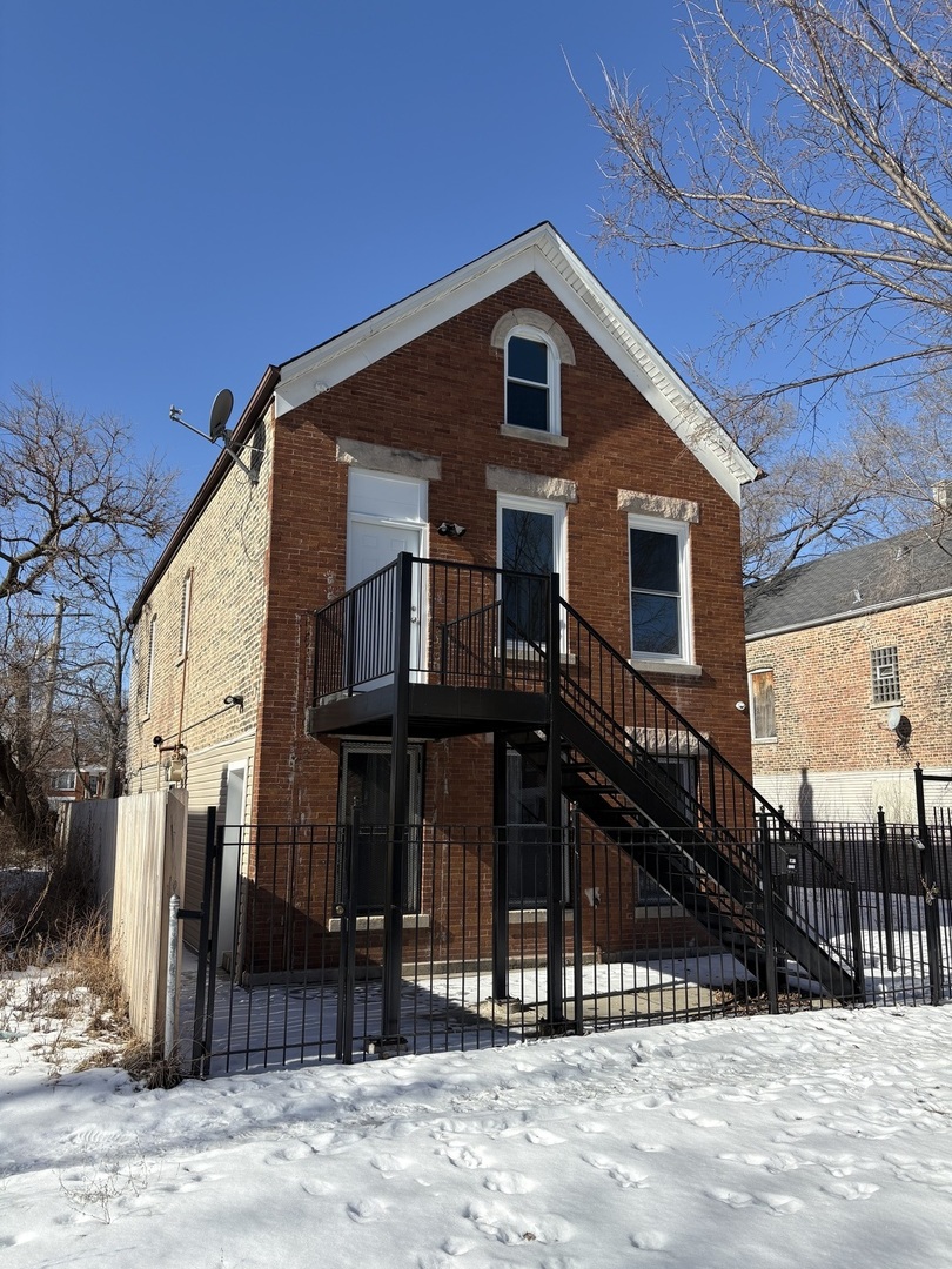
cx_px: 476
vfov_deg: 67.3
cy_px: 634
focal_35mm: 26
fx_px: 953
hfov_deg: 53.1
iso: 50
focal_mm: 5.96
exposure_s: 1/4065
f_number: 1.6
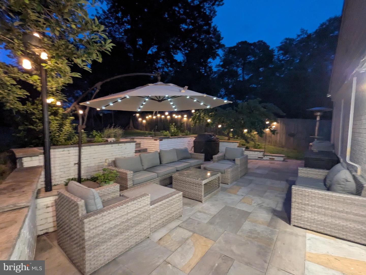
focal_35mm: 16
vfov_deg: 78.2
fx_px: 169
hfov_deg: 94.4
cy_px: 138
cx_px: 183
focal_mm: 2.35
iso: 1236
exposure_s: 1/24
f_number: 2.2
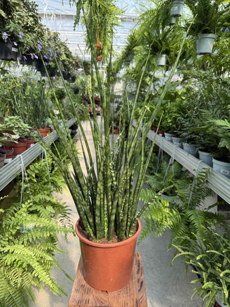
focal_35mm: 24
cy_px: 154
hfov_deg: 56.9
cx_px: 115
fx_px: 212
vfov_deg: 71.6
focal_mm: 6.76
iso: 100
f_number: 1.78
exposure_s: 1/979
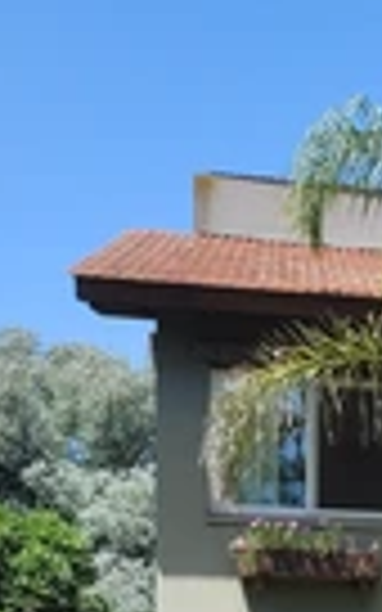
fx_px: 1482
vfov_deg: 21.6
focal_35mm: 89
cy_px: 738
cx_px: 616
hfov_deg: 13.6
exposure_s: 1/1307
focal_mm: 5.4
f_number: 1.8
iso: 40
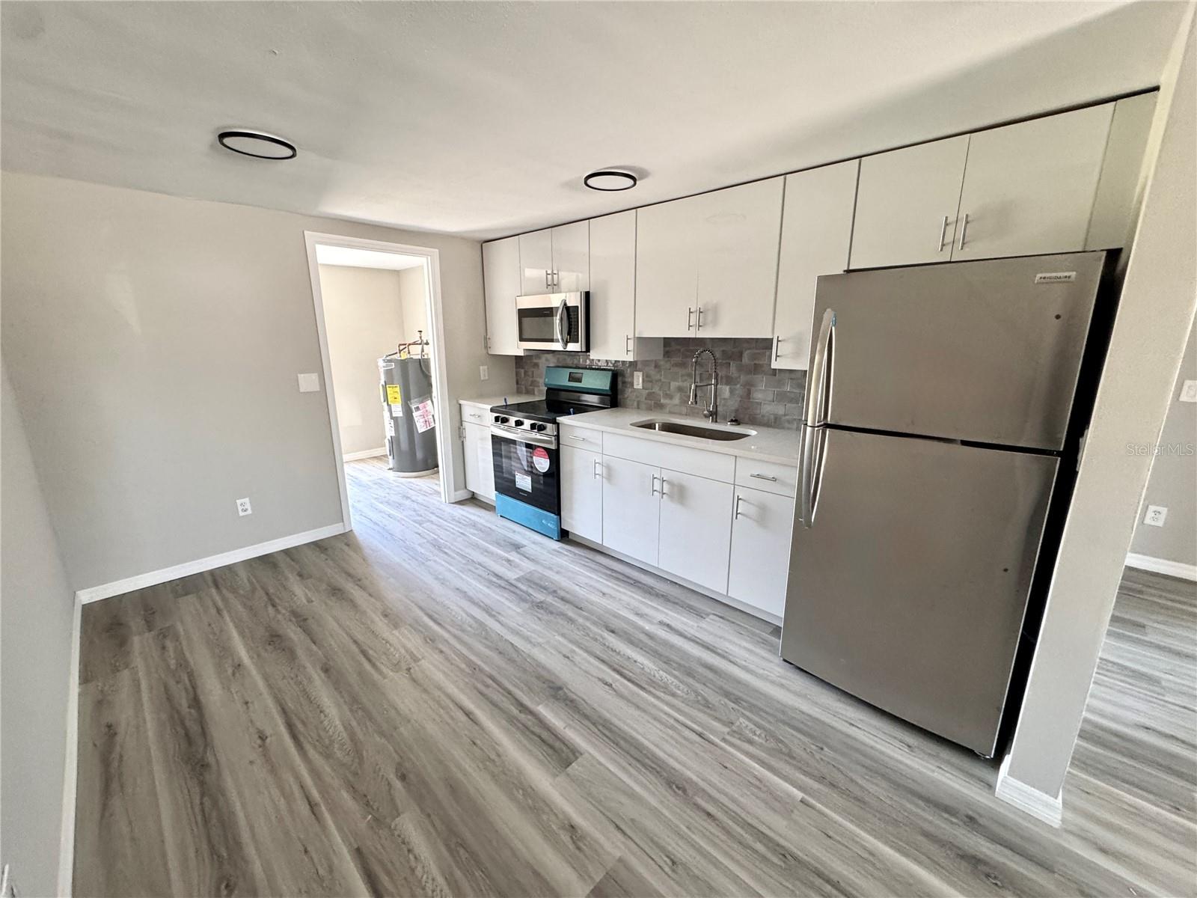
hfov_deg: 102.1
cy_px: 449
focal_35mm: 14
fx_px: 484
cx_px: 598
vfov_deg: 85.7
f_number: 2.2
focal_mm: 2.22
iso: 320
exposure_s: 1/99
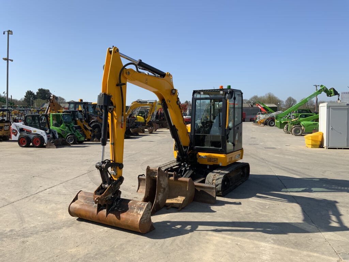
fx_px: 292
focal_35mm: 29
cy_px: 131
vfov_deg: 48.2
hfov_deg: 61.7
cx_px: 174
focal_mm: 3
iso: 16
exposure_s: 1/1984
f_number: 1.8
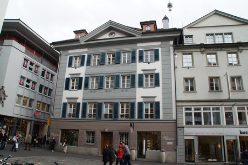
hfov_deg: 67.5
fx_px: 186
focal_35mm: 27
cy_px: 82
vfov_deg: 47.8
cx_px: 124
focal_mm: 18
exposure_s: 1/50
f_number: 9
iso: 100
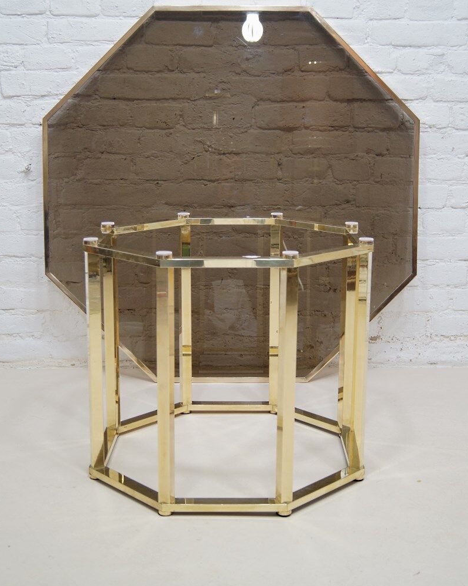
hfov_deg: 32.7
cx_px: 241
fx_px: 797
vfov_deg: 40.3
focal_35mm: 46
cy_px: 263
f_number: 4.5
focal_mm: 26
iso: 400
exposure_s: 1/50
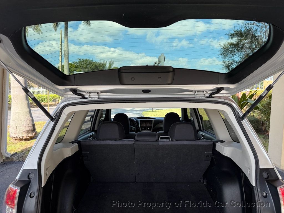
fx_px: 197
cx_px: 142
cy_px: 106
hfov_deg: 71.6
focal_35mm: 24
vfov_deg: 56.8
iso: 80
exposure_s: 1/580
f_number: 1.78
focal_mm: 6.76
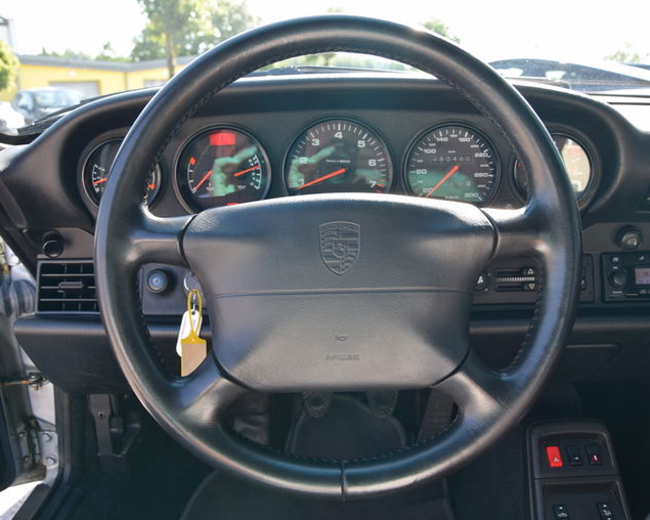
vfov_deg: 25.6
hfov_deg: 31.7
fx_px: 1146
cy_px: 259
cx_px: 337
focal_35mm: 60
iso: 400
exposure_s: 1/200
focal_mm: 35
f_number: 7.1
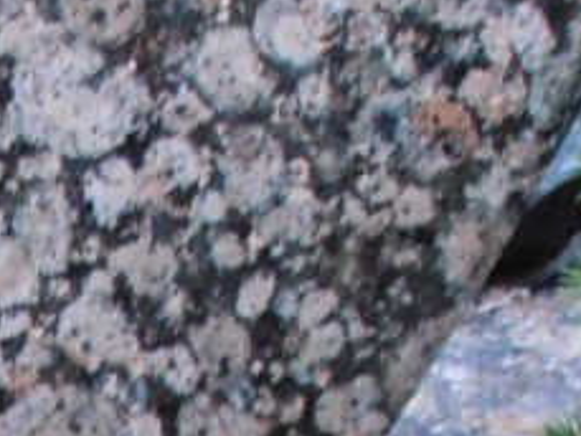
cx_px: -391
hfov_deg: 12.2
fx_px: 2536
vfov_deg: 8.2
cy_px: 1361
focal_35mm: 151
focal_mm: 4.2
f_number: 3
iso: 125
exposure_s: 1/10
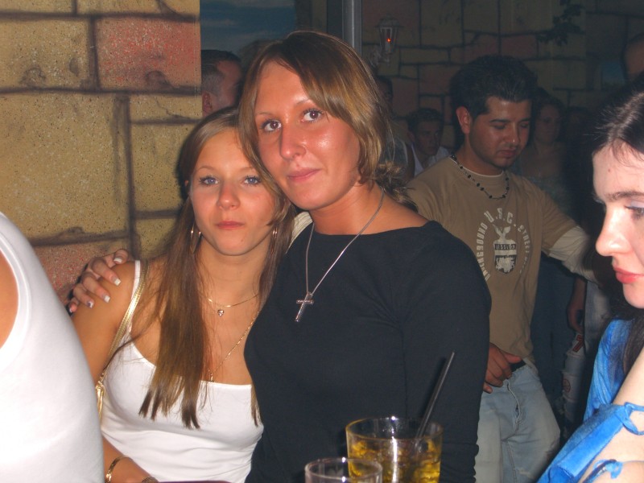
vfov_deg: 21.6
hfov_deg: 28.6
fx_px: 1265
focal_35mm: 68
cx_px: 322
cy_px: 242
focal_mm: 14.2
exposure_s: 1/60
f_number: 4
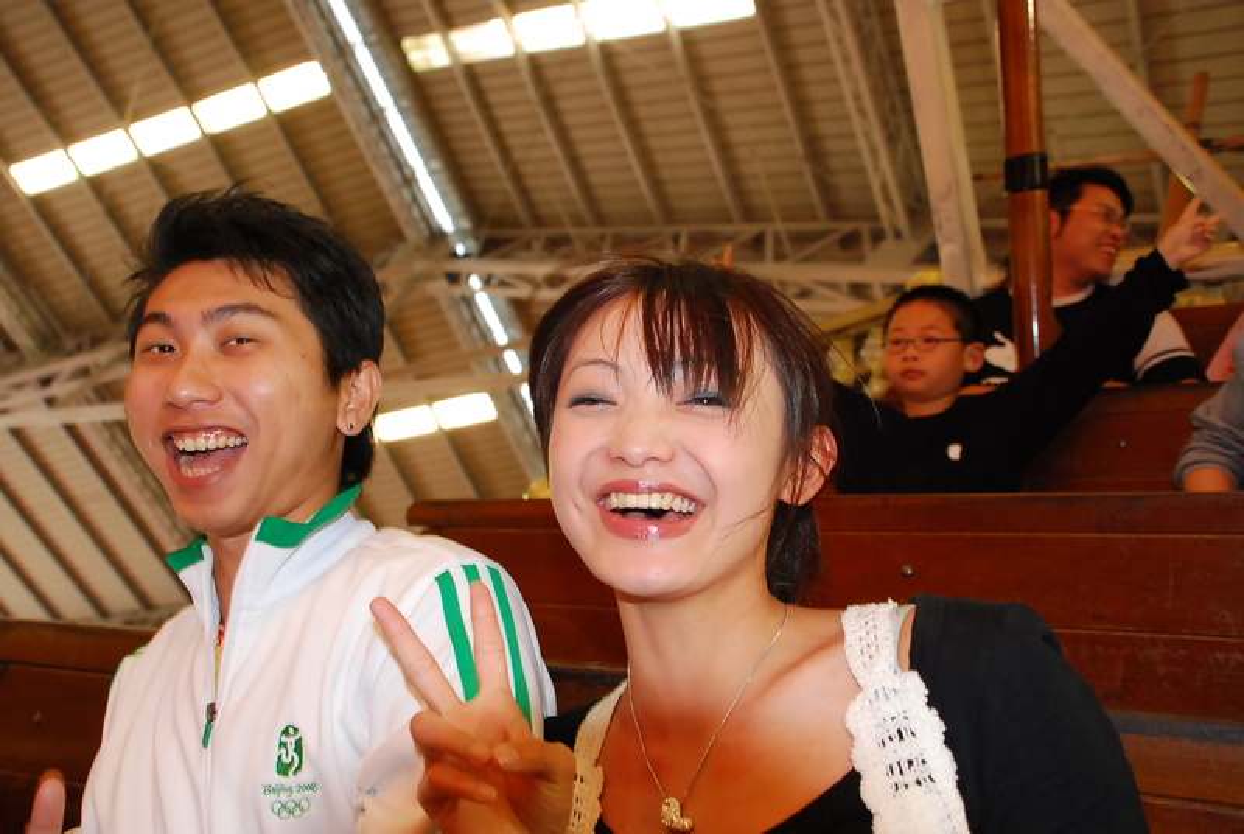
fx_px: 1246
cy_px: 417
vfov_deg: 37.0
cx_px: 622
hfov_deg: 53.1
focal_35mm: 36
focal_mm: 24
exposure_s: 1/40
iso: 800
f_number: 4
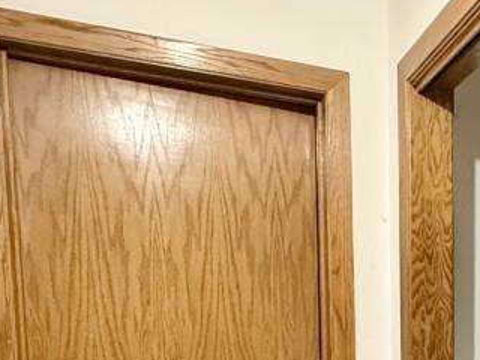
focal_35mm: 56
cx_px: 544
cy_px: 465
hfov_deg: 30.3
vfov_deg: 23.2
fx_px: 777
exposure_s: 1/60
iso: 640
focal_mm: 2.22
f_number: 2.2
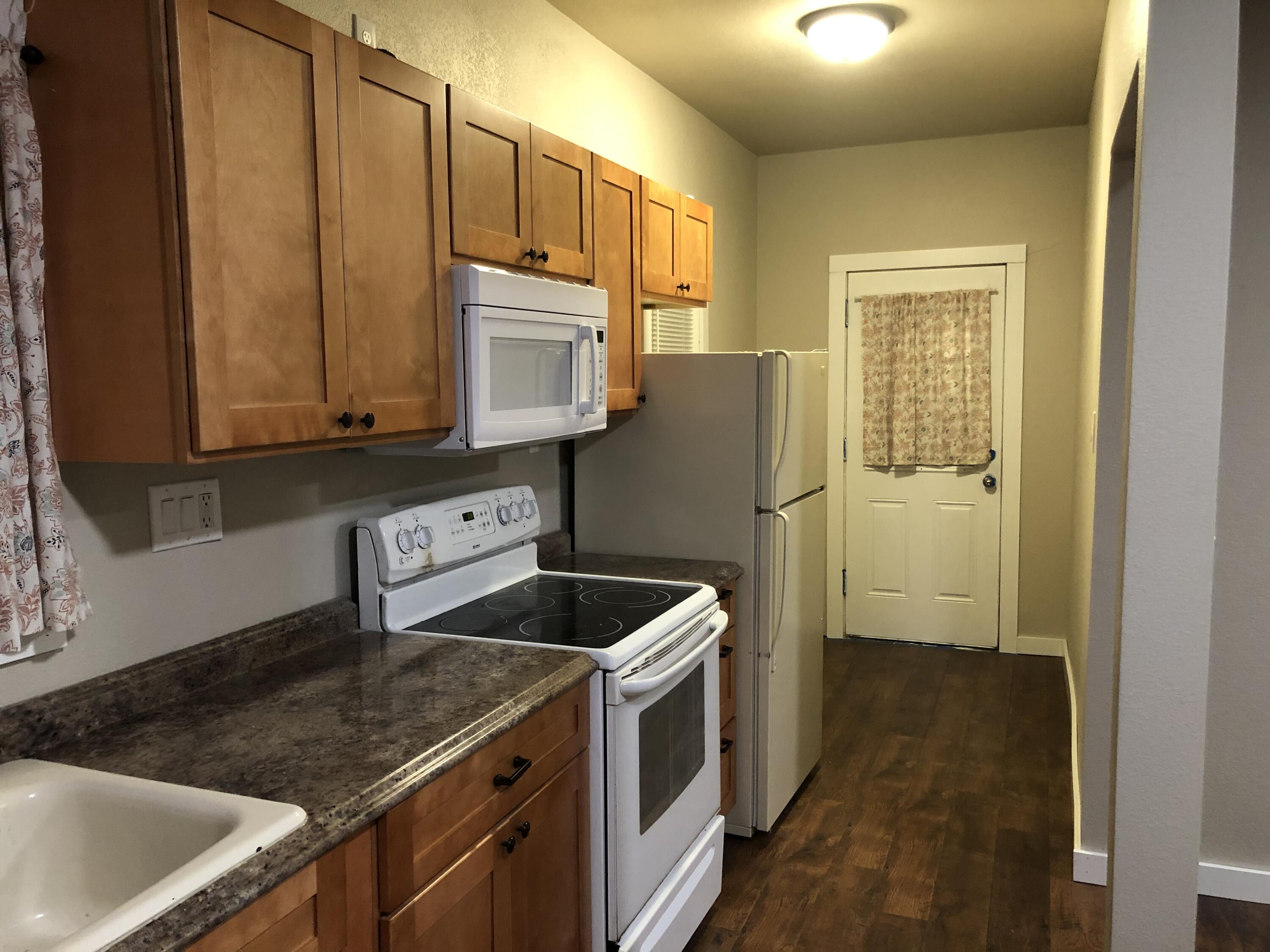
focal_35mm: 28
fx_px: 1027
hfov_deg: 63.4
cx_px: 635
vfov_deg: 49.7
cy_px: 476
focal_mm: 3.99
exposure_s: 1/15
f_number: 1.8
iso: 100
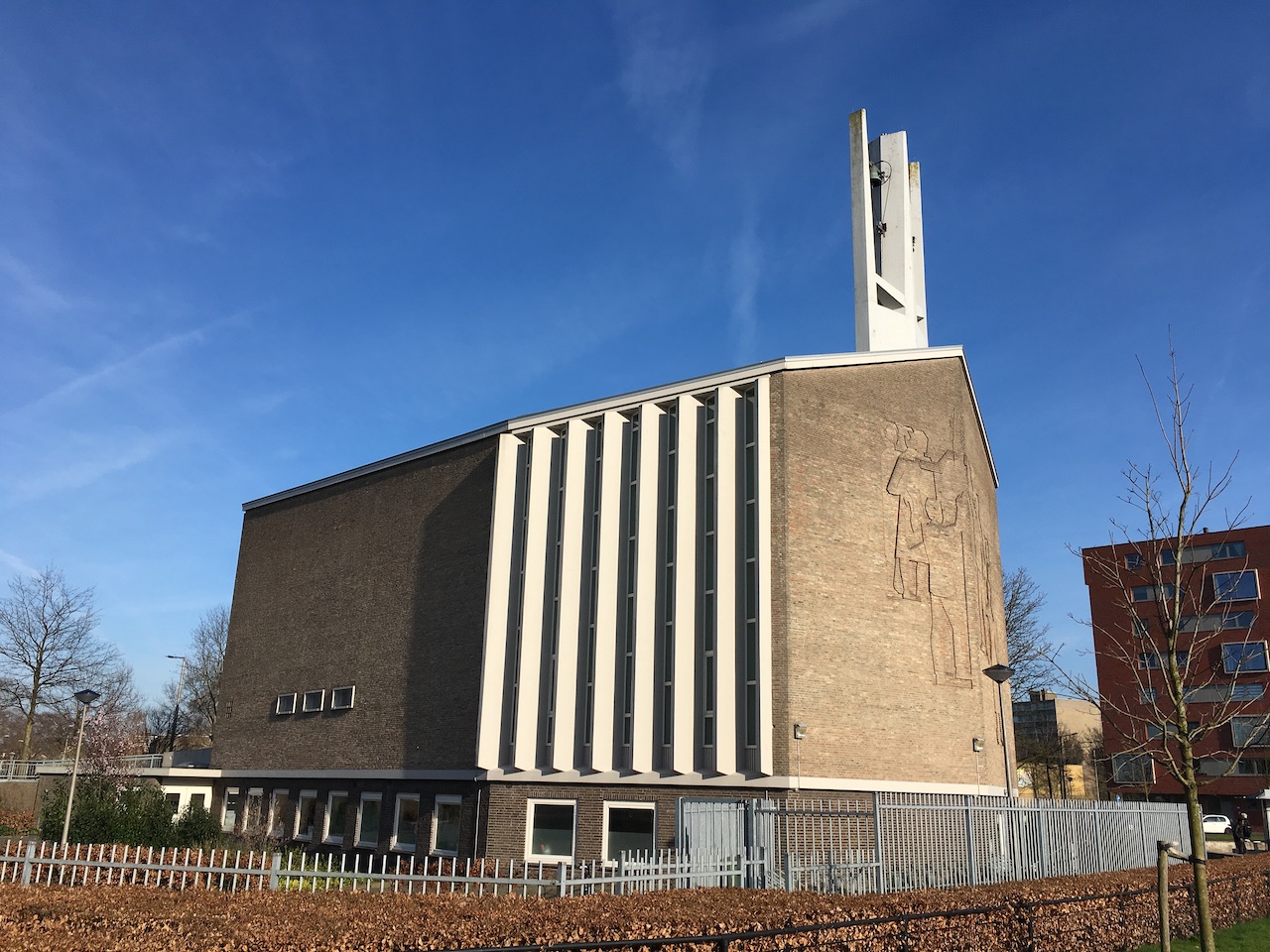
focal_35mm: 29
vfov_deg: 48.2
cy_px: 476
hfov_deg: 61.7
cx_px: 635
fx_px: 1064
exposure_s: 1/2024
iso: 25
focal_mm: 4.15
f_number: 2.2
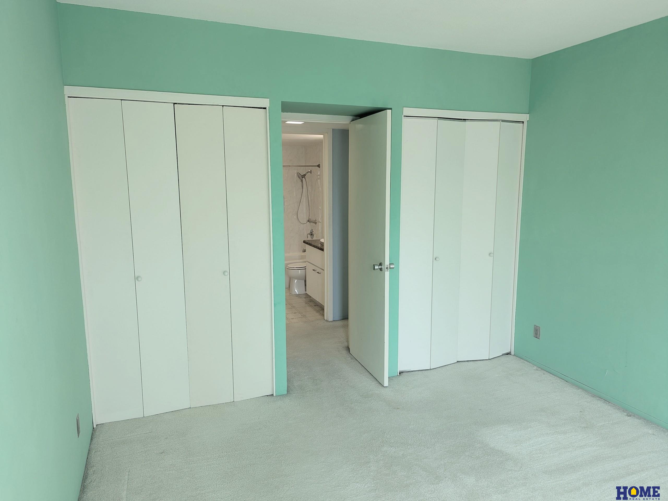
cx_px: 334
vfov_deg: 56.8
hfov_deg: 71.6
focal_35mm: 24
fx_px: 463
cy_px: 250
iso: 40
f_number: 1.85
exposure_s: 1/49.5
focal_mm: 6.81
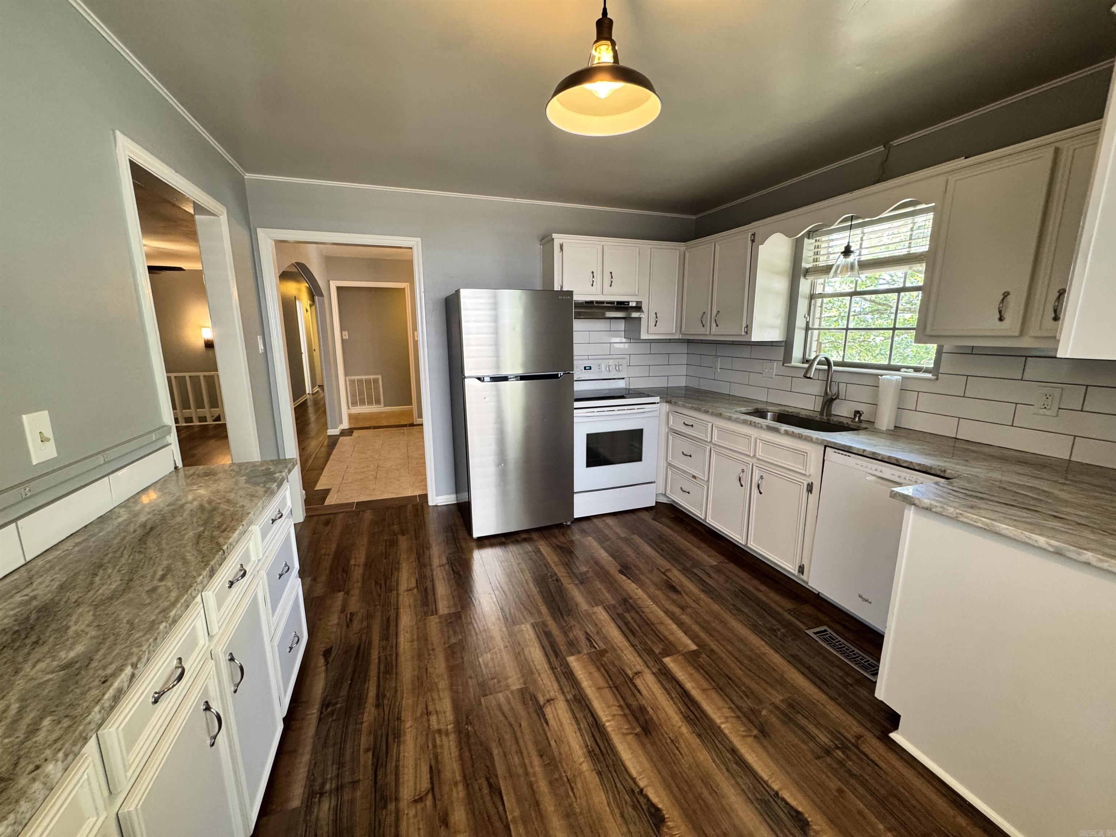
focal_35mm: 14
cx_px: 558
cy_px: 418
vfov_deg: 85.7
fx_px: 451
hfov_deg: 102.1
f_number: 2.2
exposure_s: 1/60
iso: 250
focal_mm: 2.22
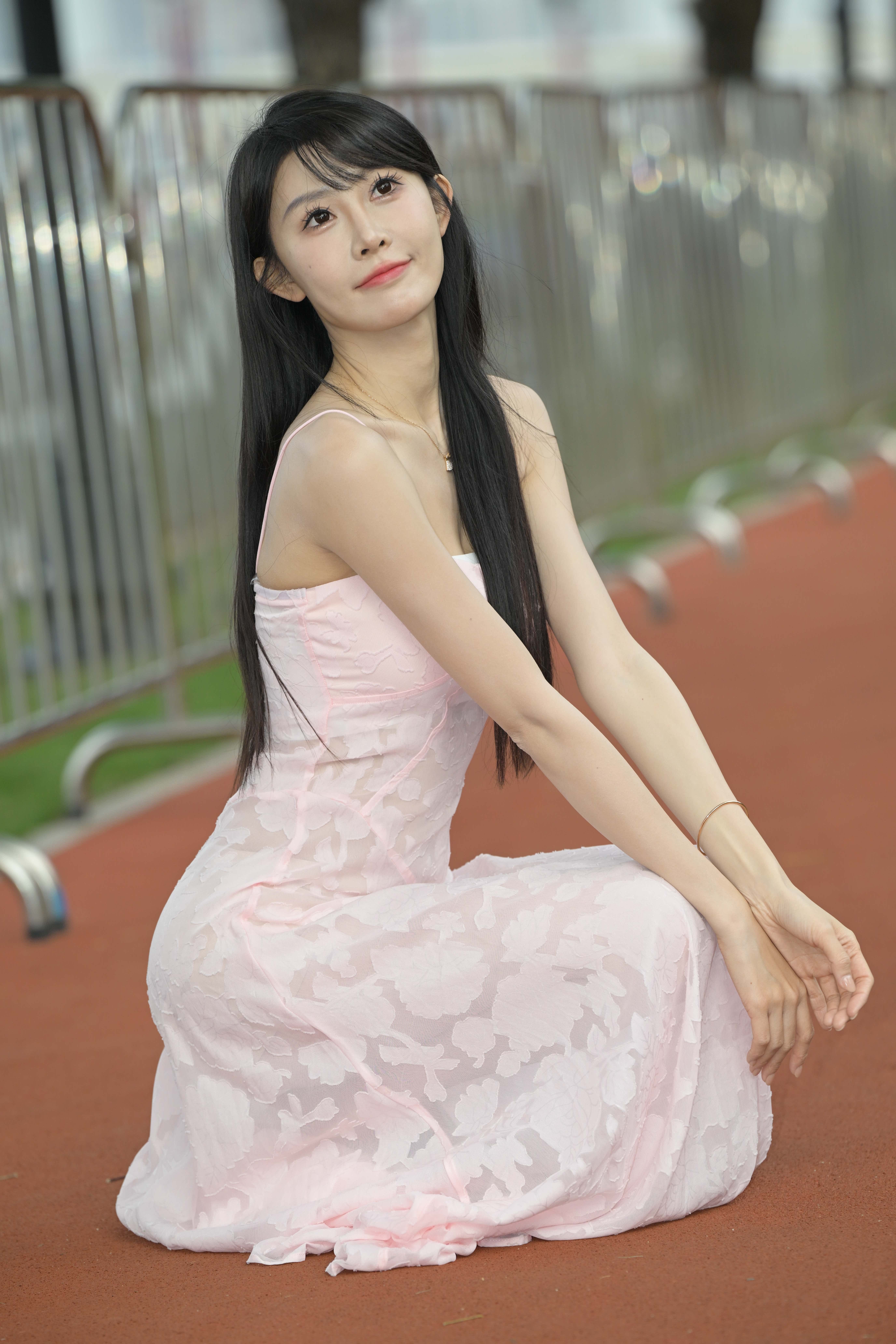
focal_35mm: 200
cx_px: 448
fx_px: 7466
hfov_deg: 6.9
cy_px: 672
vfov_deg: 10.3
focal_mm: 200
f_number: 4.5
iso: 400
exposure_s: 1/200
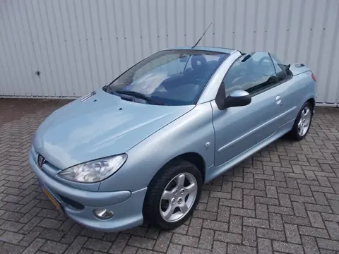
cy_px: 127
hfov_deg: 67.3
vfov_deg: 53.1
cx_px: 170
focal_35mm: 26
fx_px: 255
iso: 80
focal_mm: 4.6
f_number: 8
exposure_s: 1/125
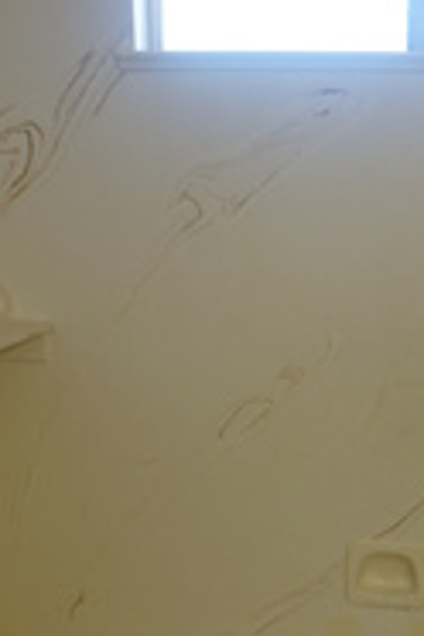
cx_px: 383
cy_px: 421
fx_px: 1095
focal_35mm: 62
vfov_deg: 32.1
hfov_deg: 21.4
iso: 500
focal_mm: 16
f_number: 4
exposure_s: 1/160
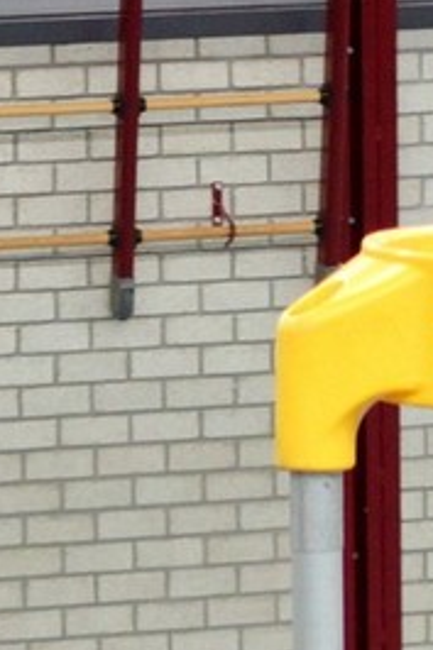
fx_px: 5220
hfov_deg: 4.7
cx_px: 81
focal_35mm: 289
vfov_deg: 6.9
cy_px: 1197
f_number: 2
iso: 640
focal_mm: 50
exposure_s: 1/250
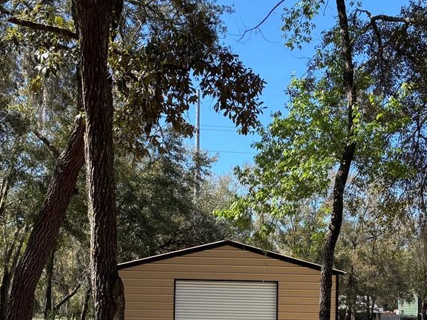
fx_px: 851
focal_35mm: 69
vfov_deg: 20.9
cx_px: 207
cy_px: 283
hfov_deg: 28.2
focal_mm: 5.96
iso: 50
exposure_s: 1/1139
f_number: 1.6
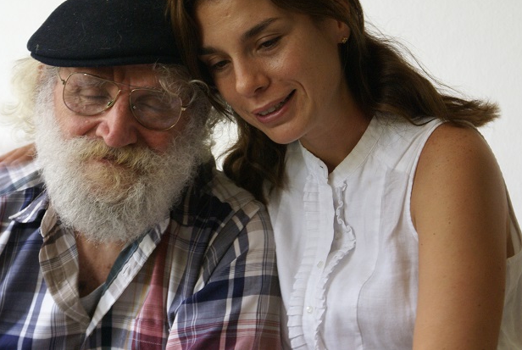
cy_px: 133
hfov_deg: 15.5
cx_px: 211
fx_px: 1917
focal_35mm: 132
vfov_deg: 10.4
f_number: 5.6
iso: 400
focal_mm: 70
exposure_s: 1/25
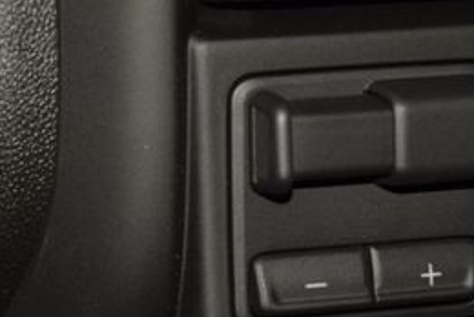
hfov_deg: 8.0
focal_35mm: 258
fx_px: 3401
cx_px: 115
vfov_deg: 5.3
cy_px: 83
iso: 100
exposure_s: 1/125
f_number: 8
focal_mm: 70
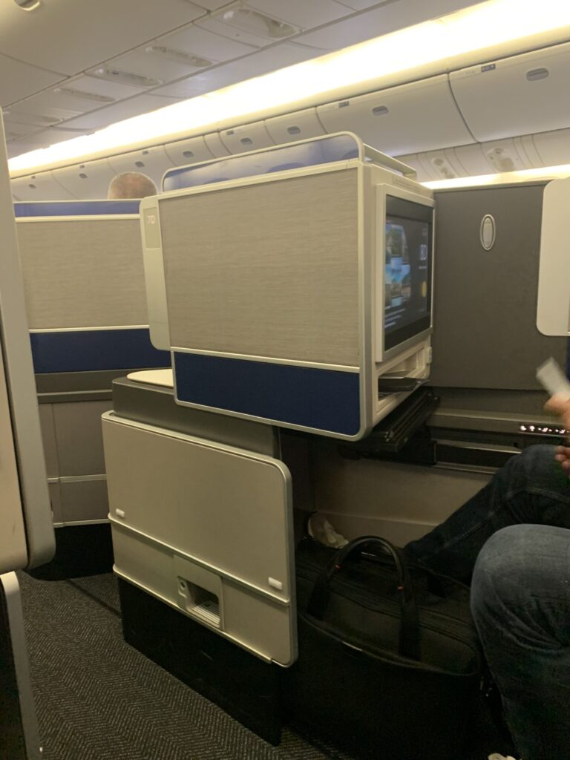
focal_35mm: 26
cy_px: 380
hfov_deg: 53.1
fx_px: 571
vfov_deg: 67.3
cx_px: 285
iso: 320
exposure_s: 1/30
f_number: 1.8
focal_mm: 4.25
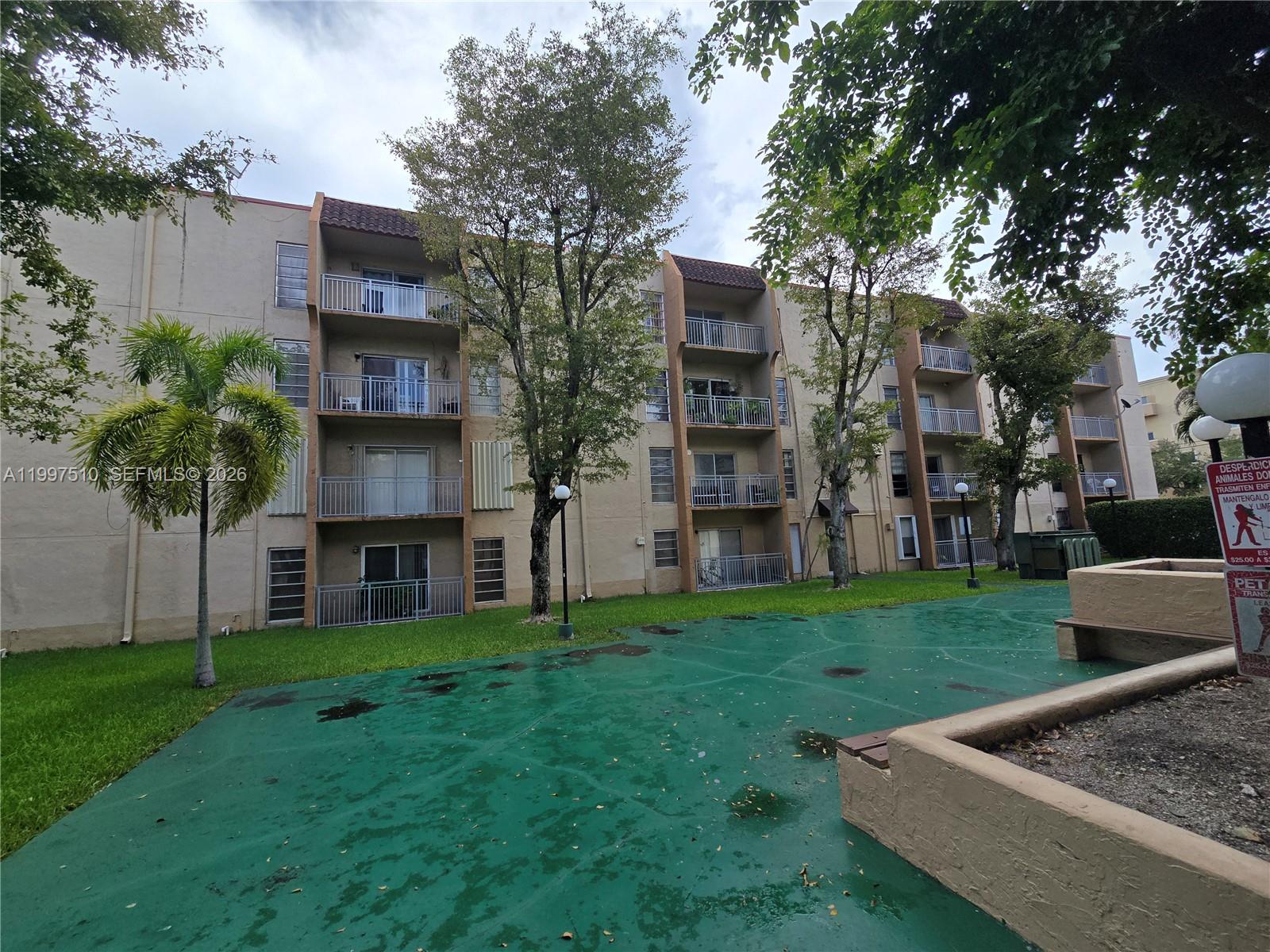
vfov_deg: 89.9
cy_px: 476
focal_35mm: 13
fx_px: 477
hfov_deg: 106.2
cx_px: 635
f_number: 2.2
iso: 50
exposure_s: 1/1222
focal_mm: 2.2
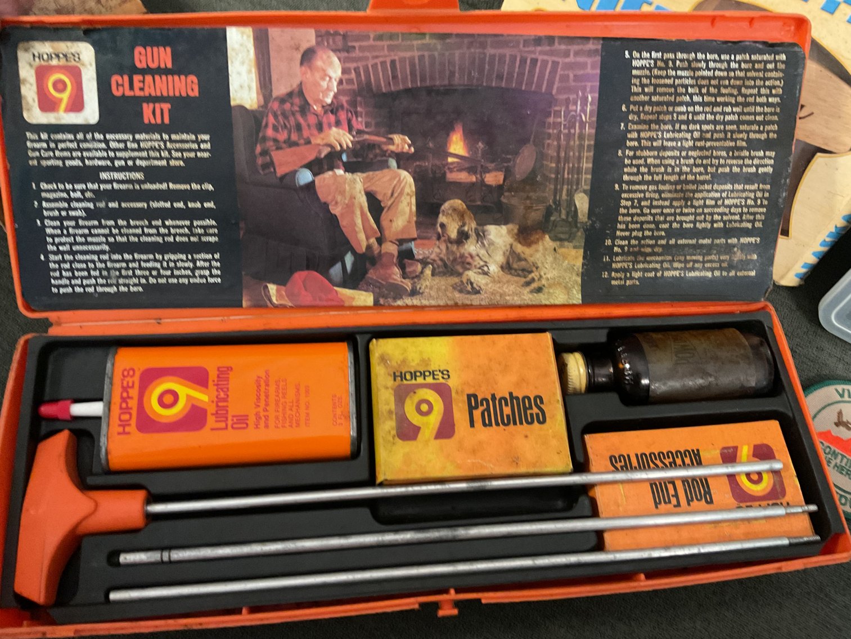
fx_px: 713
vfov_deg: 48.2
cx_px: 426
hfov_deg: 61.7
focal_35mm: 29
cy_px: 320
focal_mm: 3
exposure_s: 1/30
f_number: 1.8
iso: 400
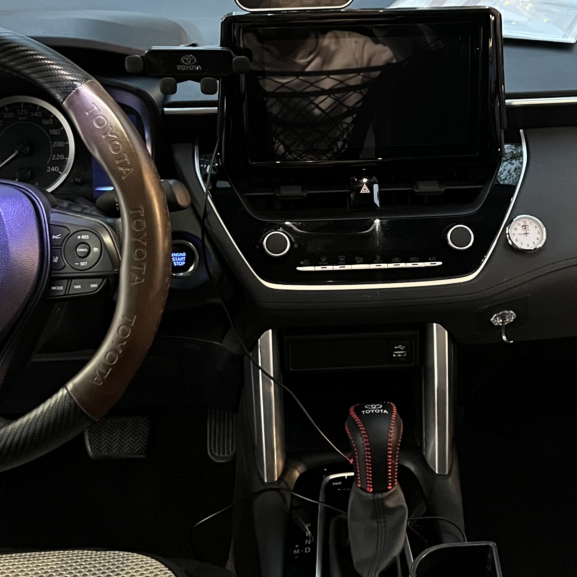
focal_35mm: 55
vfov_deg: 31.1
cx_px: 334
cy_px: 250
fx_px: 1037
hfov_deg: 31.0
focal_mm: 5.1
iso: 640
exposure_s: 1/25
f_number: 1.6
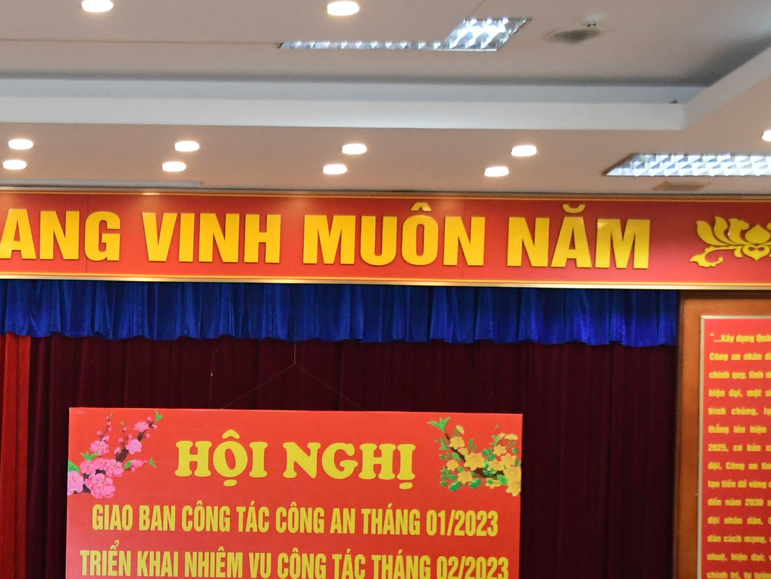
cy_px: 645
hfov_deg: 18.5
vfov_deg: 14.3
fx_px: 2255
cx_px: -137
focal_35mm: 101
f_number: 4
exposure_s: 1/200
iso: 2500
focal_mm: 27
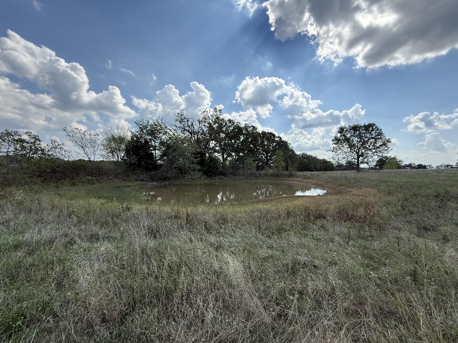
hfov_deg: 102.1
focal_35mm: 14
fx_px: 185
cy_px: 172
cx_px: 229
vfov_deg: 85.7
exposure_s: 1/1656
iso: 64
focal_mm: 2.22
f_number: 2.2
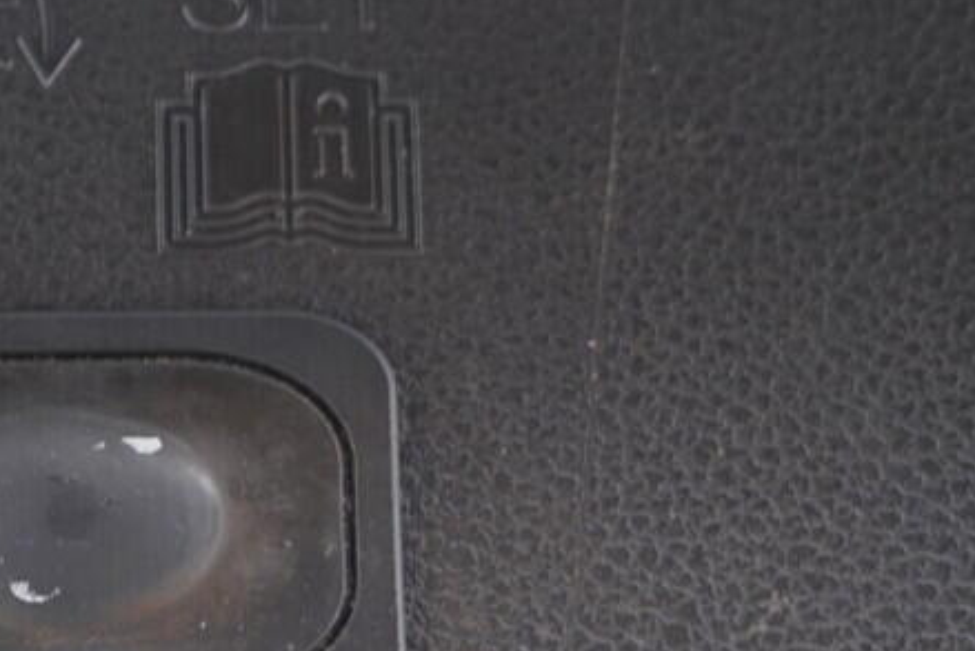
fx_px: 2276
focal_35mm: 84
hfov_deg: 23.6
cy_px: 439
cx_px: 104
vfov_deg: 16.2
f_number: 2.8
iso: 500
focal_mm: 24
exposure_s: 1/40
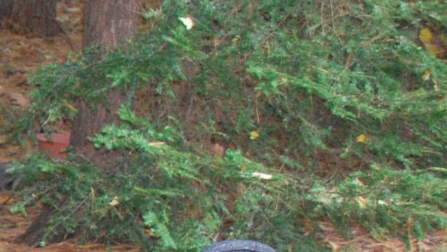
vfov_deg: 7.3
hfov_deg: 11.4
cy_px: 310
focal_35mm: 164
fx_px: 1944
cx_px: -539
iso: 560
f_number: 4
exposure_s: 1/60
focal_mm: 22
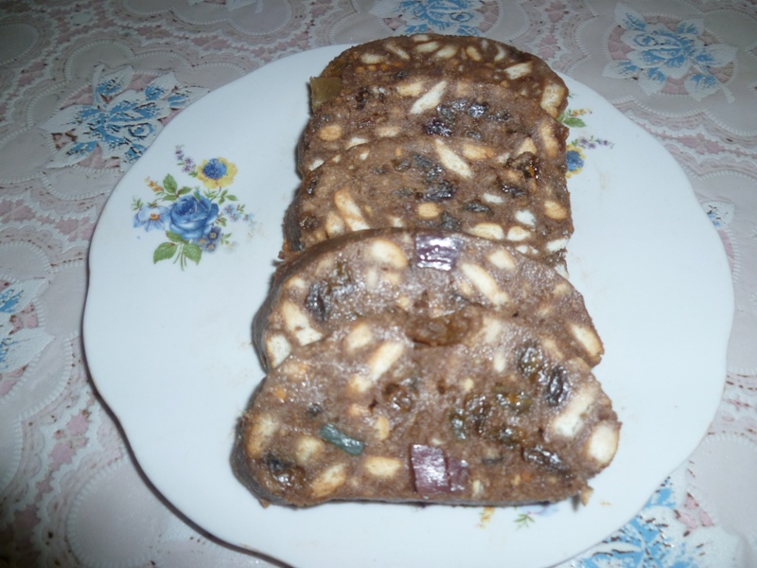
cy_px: 284
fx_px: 612
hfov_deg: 63.4
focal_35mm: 28
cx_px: 378
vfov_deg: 49.7
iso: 100
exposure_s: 1/30
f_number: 2.8
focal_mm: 5
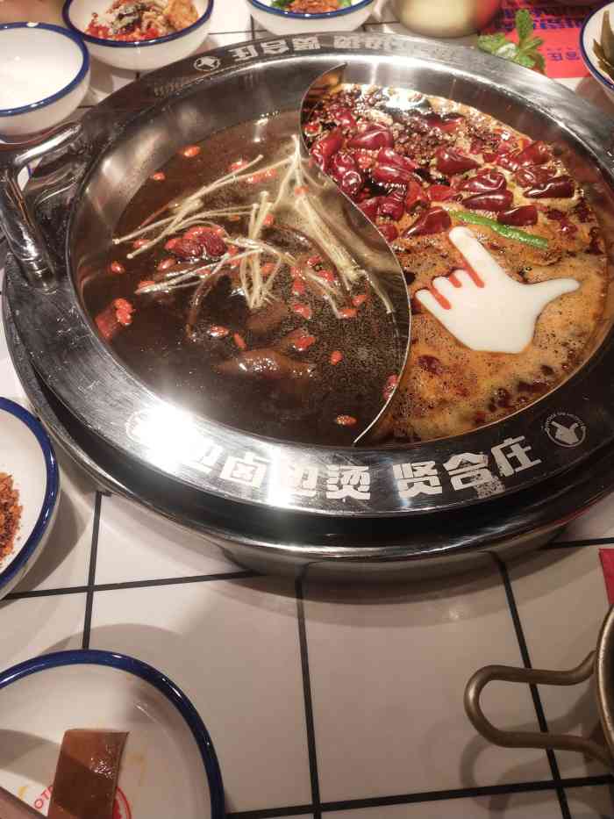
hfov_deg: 46.8
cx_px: 307
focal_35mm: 30
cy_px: 410
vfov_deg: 60.0
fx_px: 709
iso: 56
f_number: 1.8
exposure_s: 1/145
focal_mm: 3.95
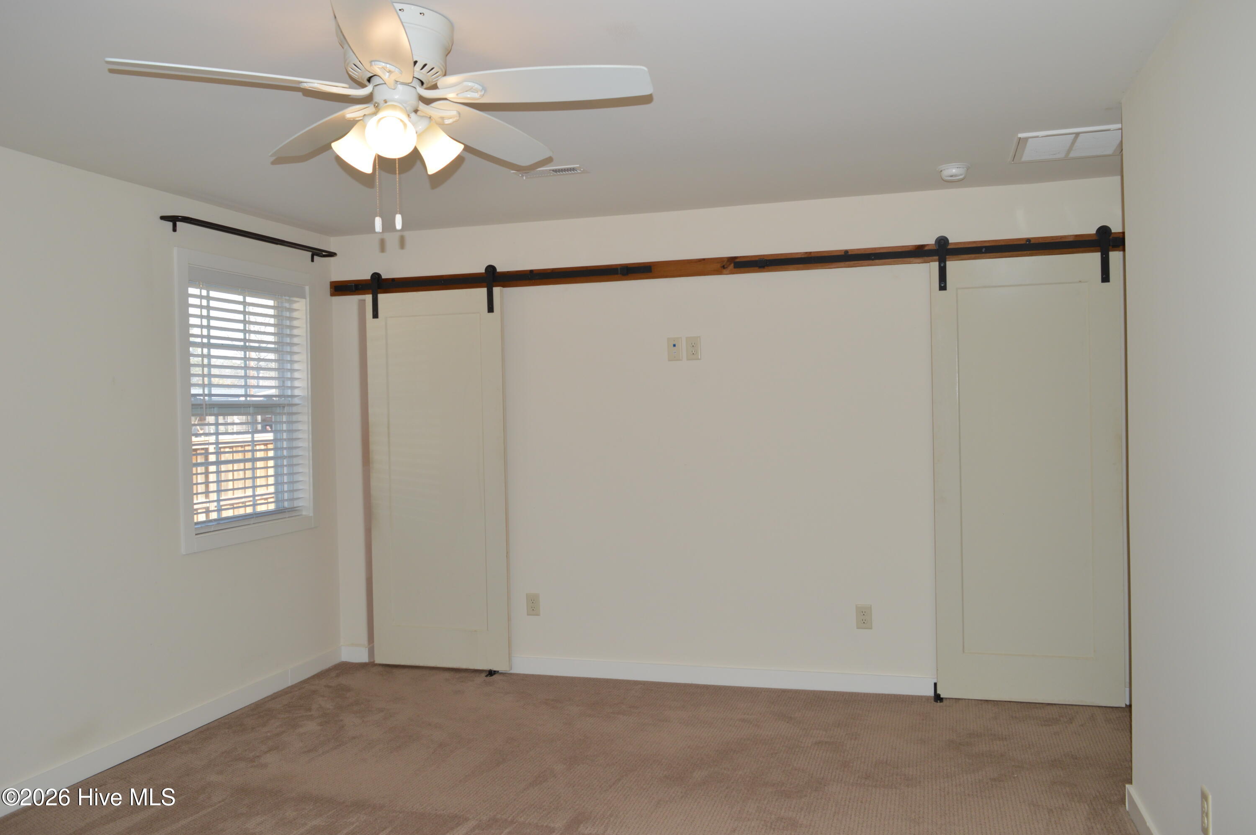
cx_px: 628
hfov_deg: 67.4
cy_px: 418
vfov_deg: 47.8
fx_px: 941
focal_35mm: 27
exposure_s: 1/60
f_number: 8
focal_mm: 18
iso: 200
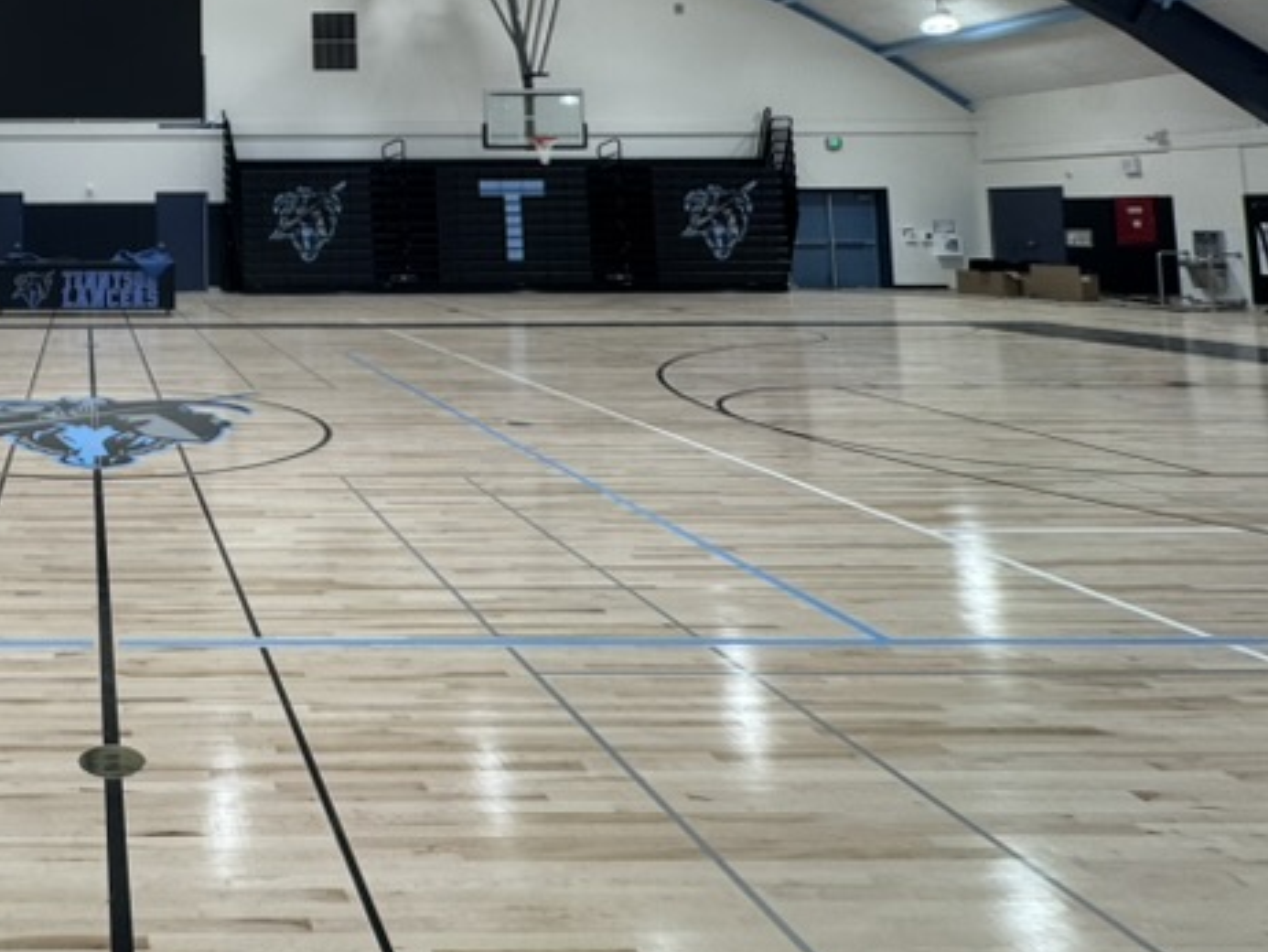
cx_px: 85
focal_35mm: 31
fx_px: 1136
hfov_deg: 50.4
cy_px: 110
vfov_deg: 42.1
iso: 100
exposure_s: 1/62
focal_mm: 2.22
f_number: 2.2
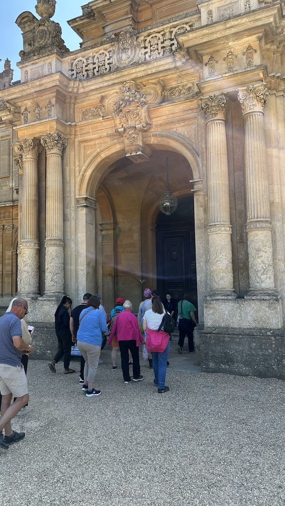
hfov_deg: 40.1
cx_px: 121
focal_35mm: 29
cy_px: 254
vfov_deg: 66.1
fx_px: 390
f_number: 1.5
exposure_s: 1/940
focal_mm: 5.7
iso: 50
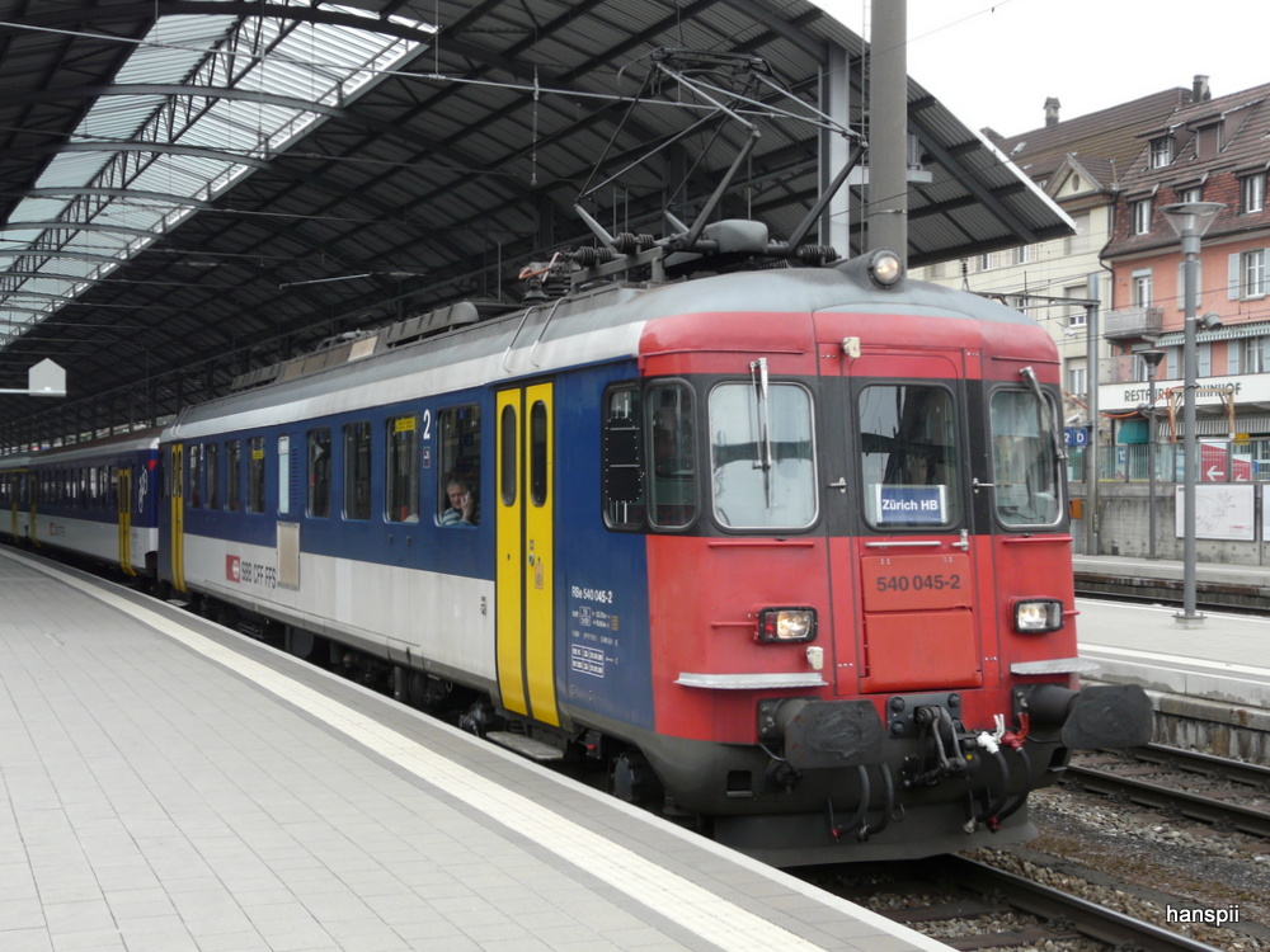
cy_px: 476
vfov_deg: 32.2
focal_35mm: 45
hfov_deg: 42.1
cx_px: 635
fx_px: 1651
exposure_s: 1/160
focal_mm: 7.4
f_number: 4
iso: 100
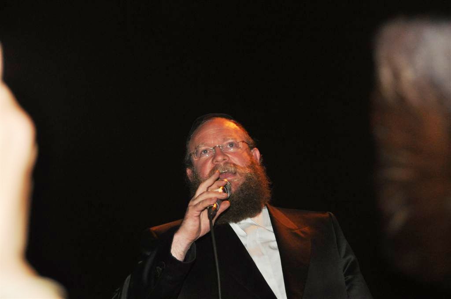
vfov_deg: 14.0
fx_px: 1220
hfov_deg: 20.9
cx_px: 226
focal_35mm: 98
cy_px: 150
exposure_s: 1/60
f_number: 5
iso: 800
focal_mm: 65
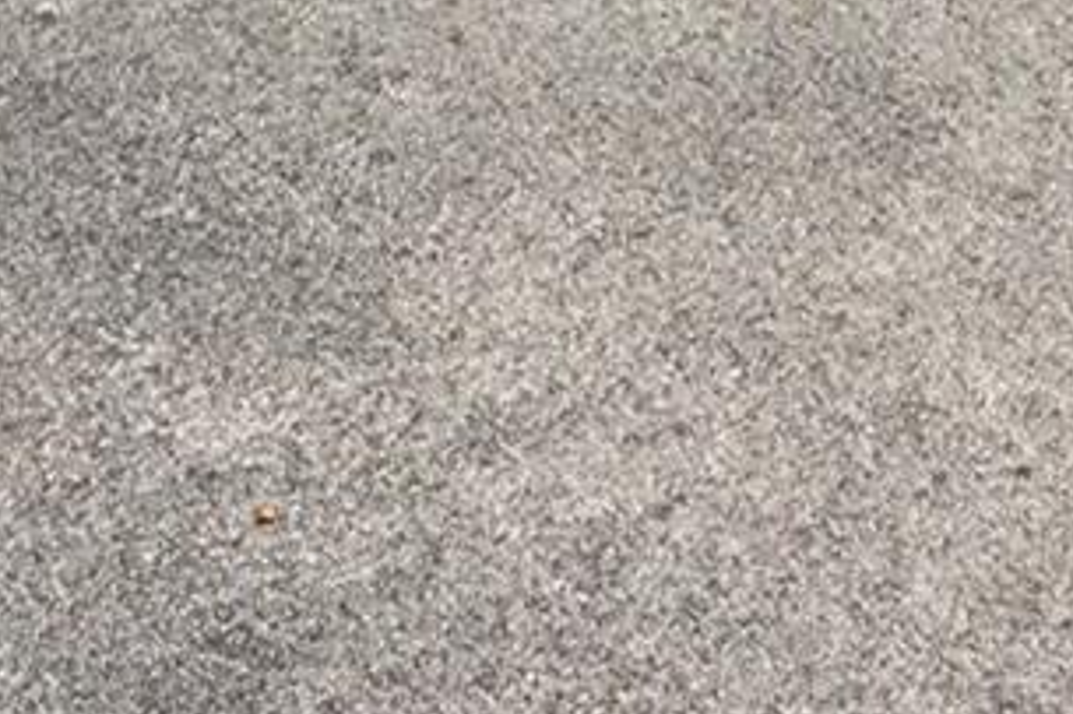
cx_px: 718
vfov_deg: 10.2
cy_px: -1486
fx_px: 2800
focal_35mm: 94
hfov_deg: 21.6
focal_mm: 14
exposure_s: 1/1600
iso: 400
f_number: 7.1
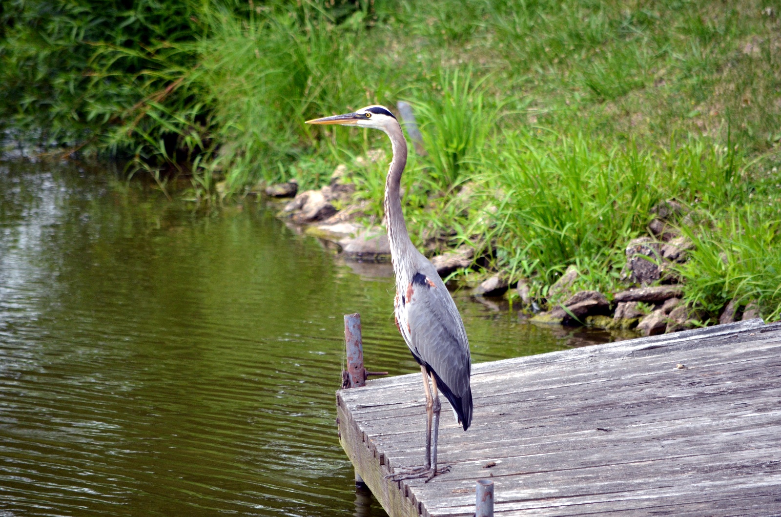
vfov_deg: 3.3
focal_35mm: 420
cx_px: 390
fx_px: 9091
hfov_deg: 4.9
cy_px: 258
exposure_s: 1/1000
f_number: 5.6
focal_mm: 280
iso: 800
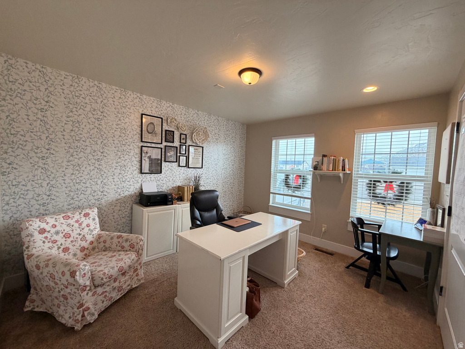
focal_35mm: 14
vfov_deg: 85.7
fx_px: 188
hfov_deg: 102.1
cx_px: 232
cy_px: 174
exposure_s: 1/120
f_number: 2.2
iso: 200
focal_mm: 2.22
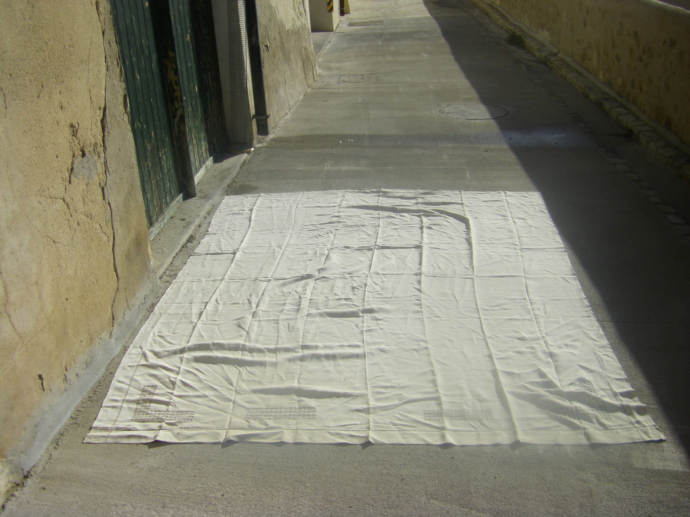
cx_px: 345
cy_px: 258
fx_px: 757
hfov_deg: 49.0
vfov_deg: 37.7
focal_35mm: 38
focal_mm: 6.3
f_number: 7
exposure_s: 1/400
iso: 64
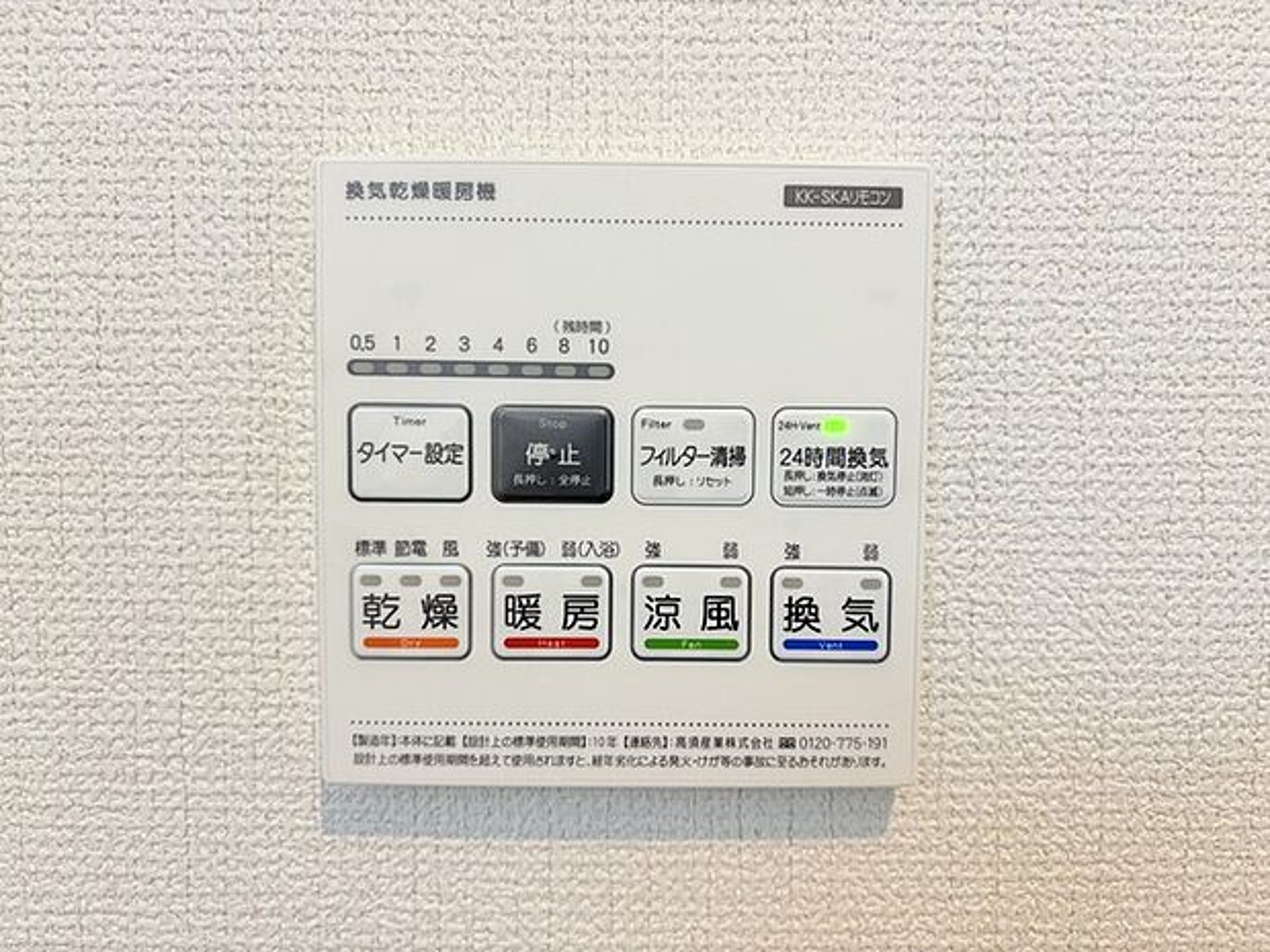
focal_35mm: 26
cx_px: 635
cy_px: 476
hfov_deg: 67.3
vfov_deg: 53.1
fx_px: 954
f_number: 1.6
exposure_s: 1/100
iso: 125
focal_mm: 5.96
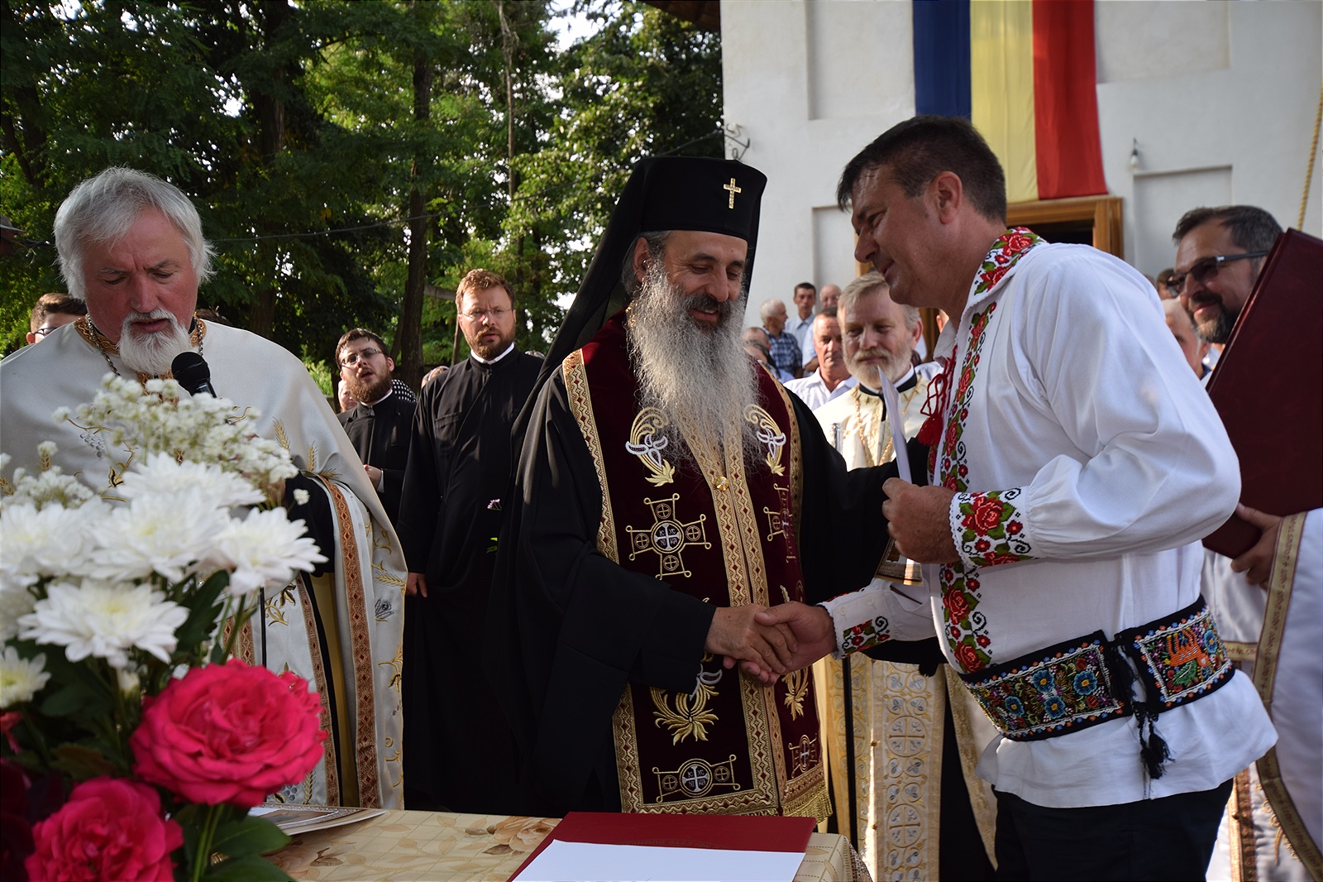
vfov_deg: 40.0
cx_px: 662
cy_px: 441
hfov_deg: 57.2
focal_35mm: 33
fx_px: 1212
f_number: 5.6
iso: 100
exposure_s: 1/100
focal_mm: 22
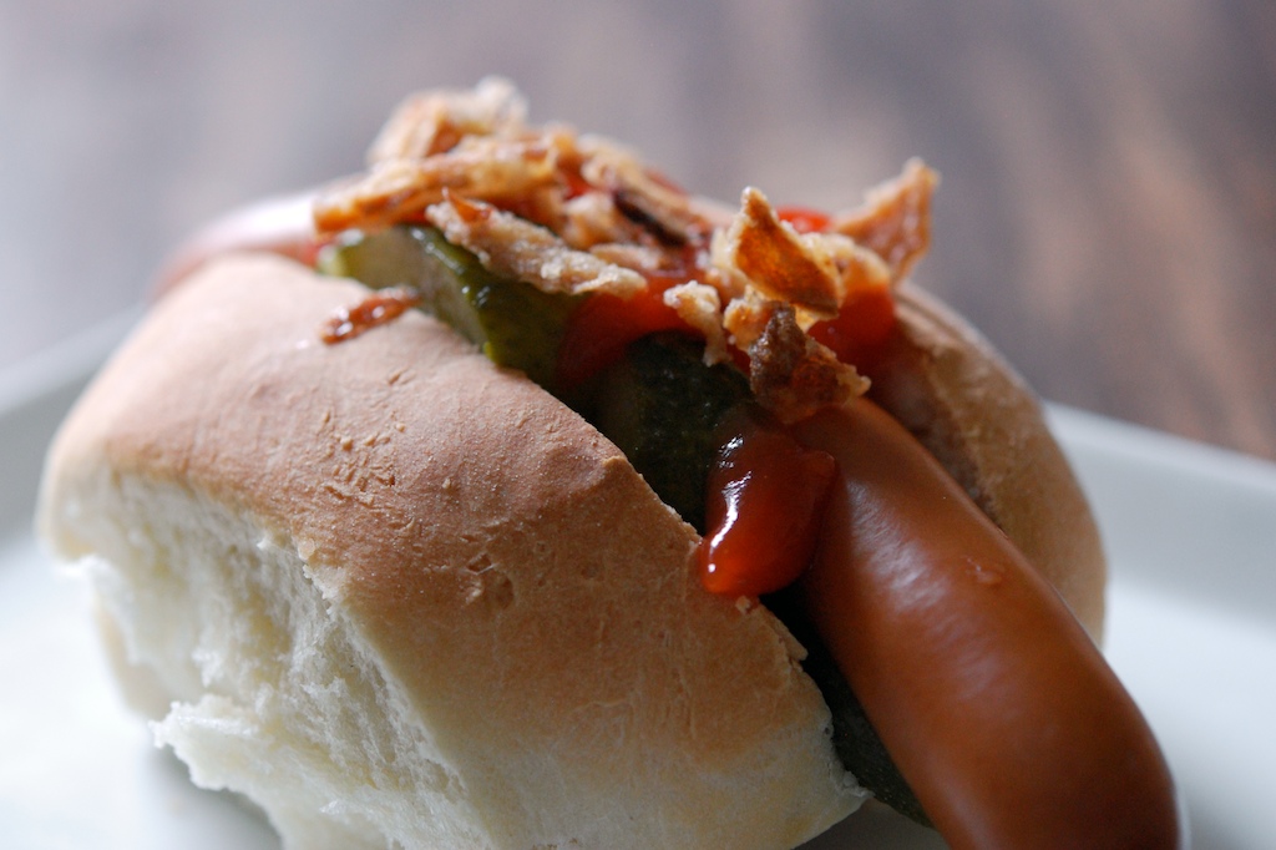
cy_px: 425
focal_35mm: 90
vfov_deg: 15.2
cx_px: 638
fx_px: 3189
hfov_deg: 22.6
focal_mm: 60
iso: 800
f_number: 5
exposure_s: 8
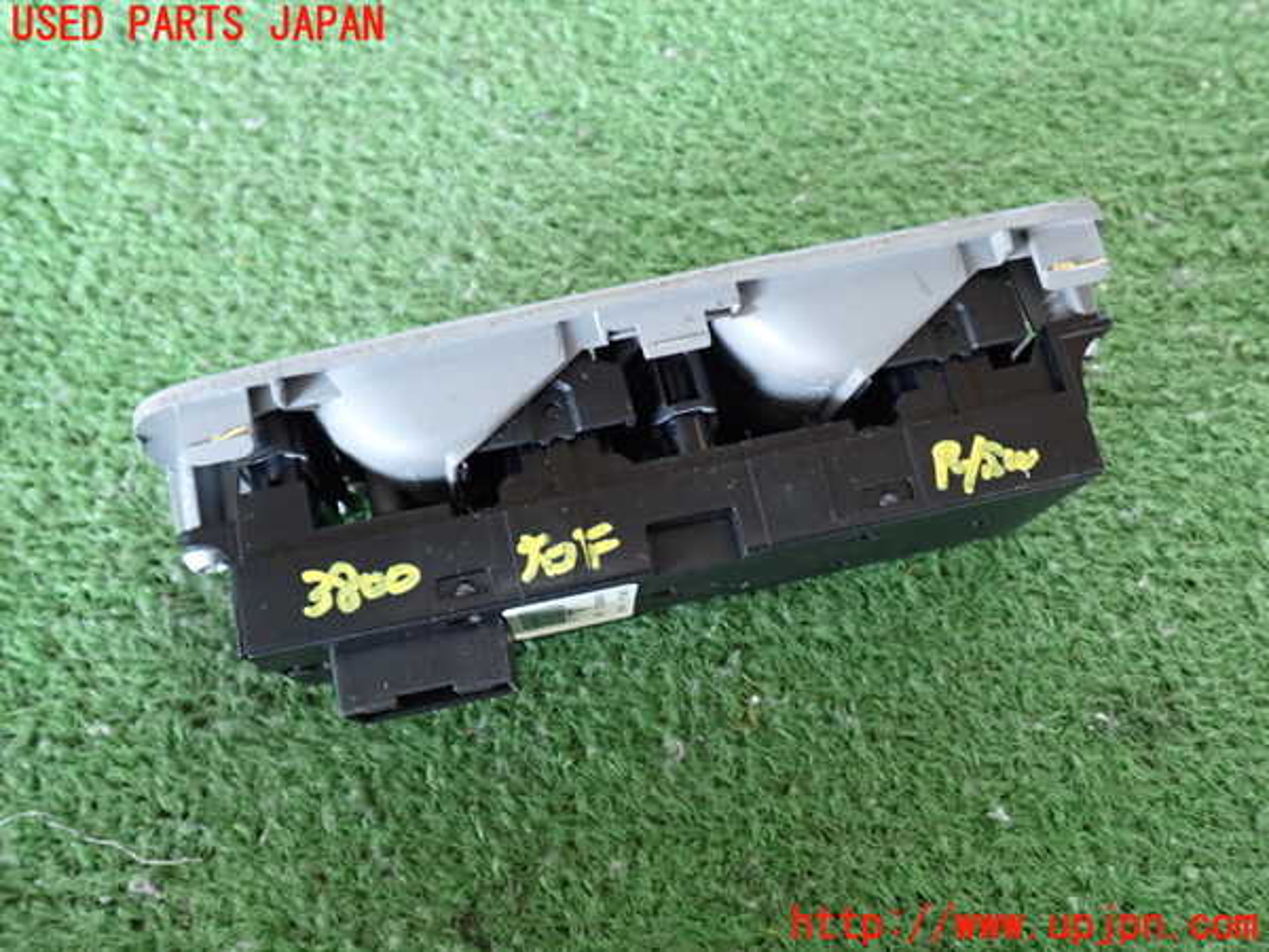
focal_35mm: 32
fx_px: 1173
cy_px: 476
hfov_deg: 56.8
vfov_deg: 44.2
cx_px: 634
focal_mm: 5.79
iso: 800
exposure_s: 1/30
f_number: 2.4
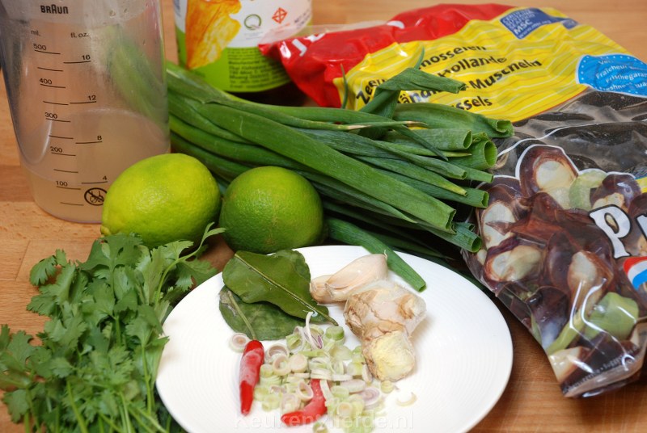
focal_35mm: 105
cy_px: 216
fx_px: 1890
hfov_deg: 19.4
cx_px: 324
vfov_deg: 13.1
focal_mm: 70
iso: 400
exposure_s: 1/80
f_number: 5.6
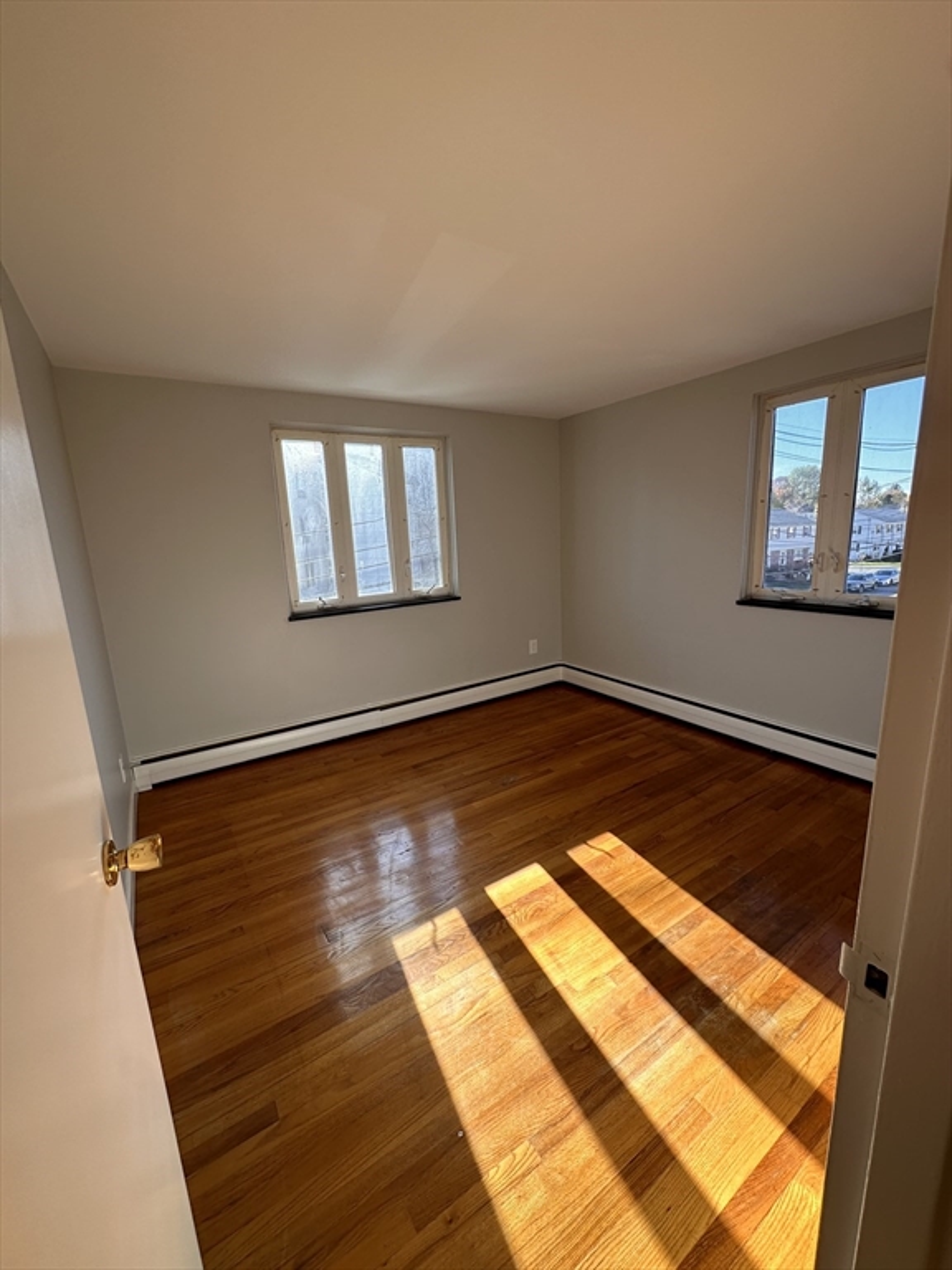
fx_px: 513
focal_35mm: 14
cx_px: 476
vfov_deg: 102.1
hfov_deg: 85.7
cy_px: 635
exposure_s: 1/142
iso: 40
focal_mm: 2.22
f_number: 2.2
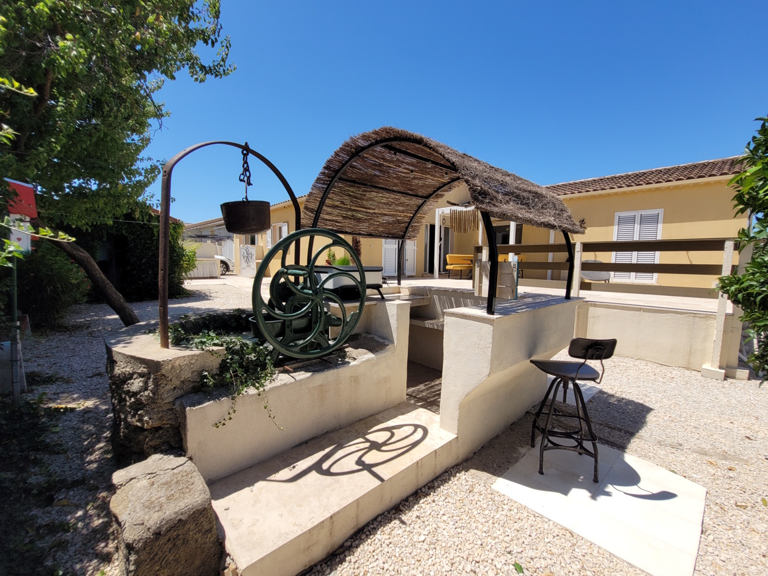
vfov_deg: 89.9
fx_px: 288
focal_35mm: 13
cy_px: 288
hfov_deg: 106.2
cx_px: 384
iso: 40
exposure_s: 1/1628
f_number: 2.2
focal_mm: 1.74
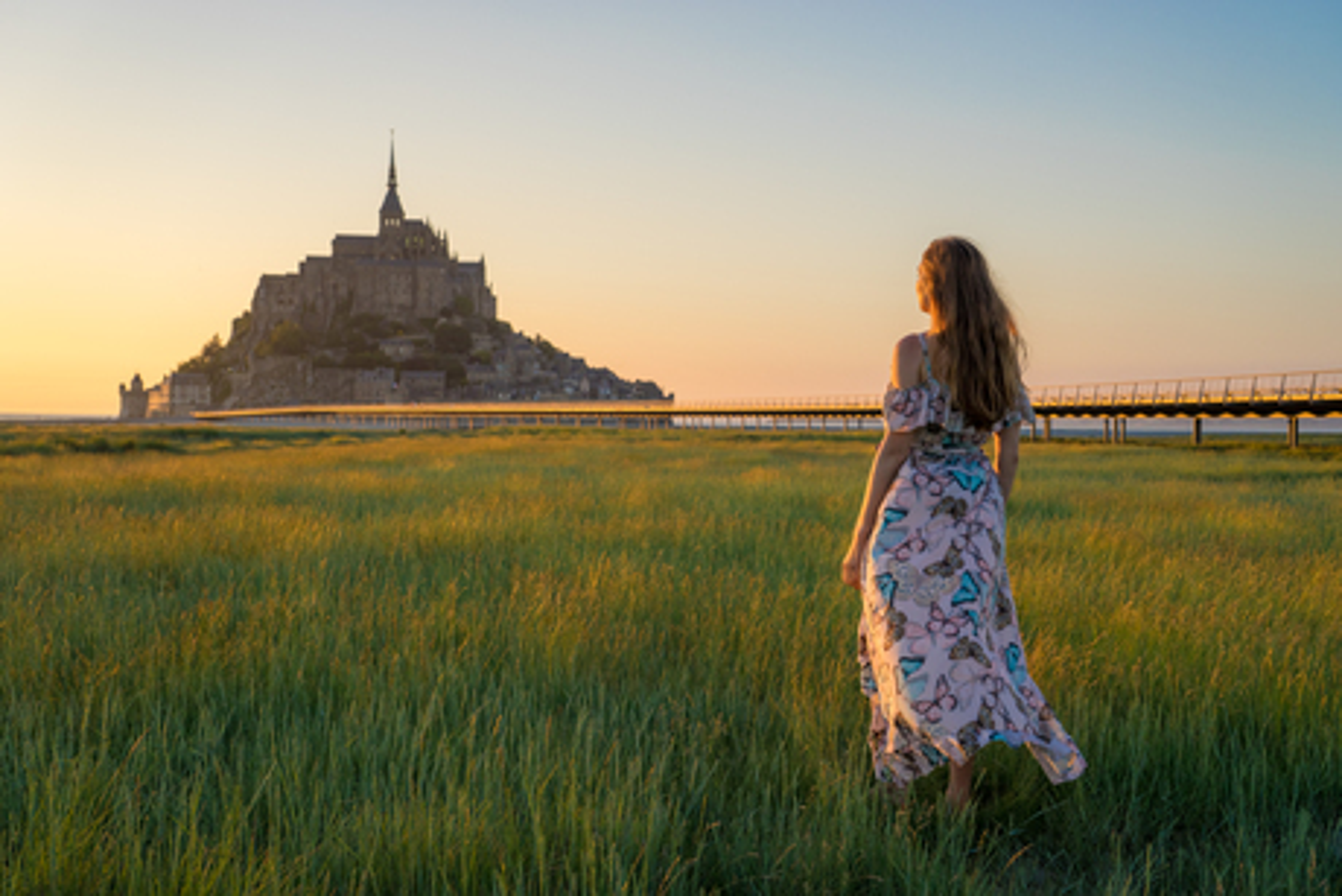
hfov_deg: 47.4
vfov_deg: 32.7
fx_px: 1529
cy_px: 448
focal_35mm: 41
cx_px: 671
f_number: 7.1
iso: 400
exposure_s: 1/320
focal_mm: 41
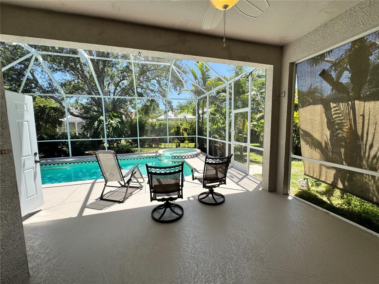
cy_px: 142
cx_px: 190
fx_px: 153
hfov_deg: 102.1
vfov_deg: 85.7
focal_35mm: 14
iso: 40
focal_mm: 2.22
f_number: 2.2
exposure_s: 1/646
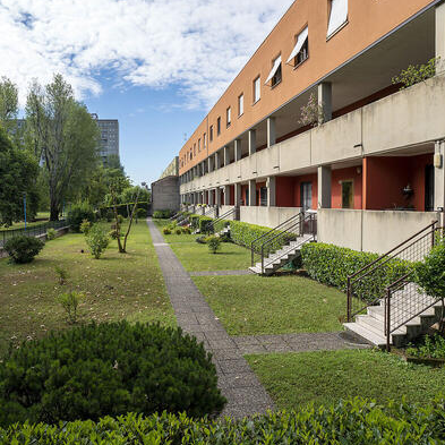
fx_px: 378
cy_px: 222
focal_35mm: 26
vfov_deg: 60.9
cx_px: 240
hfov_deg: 60.9
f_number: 9
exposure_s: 1/125
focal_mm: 20
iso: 100
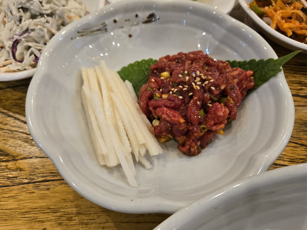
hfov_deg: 71.6
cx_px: 149
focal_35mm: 24
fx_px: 213
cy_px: 115
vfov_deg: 56.8
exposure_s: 1/120
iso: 200
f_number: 1.8
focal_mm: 5.4
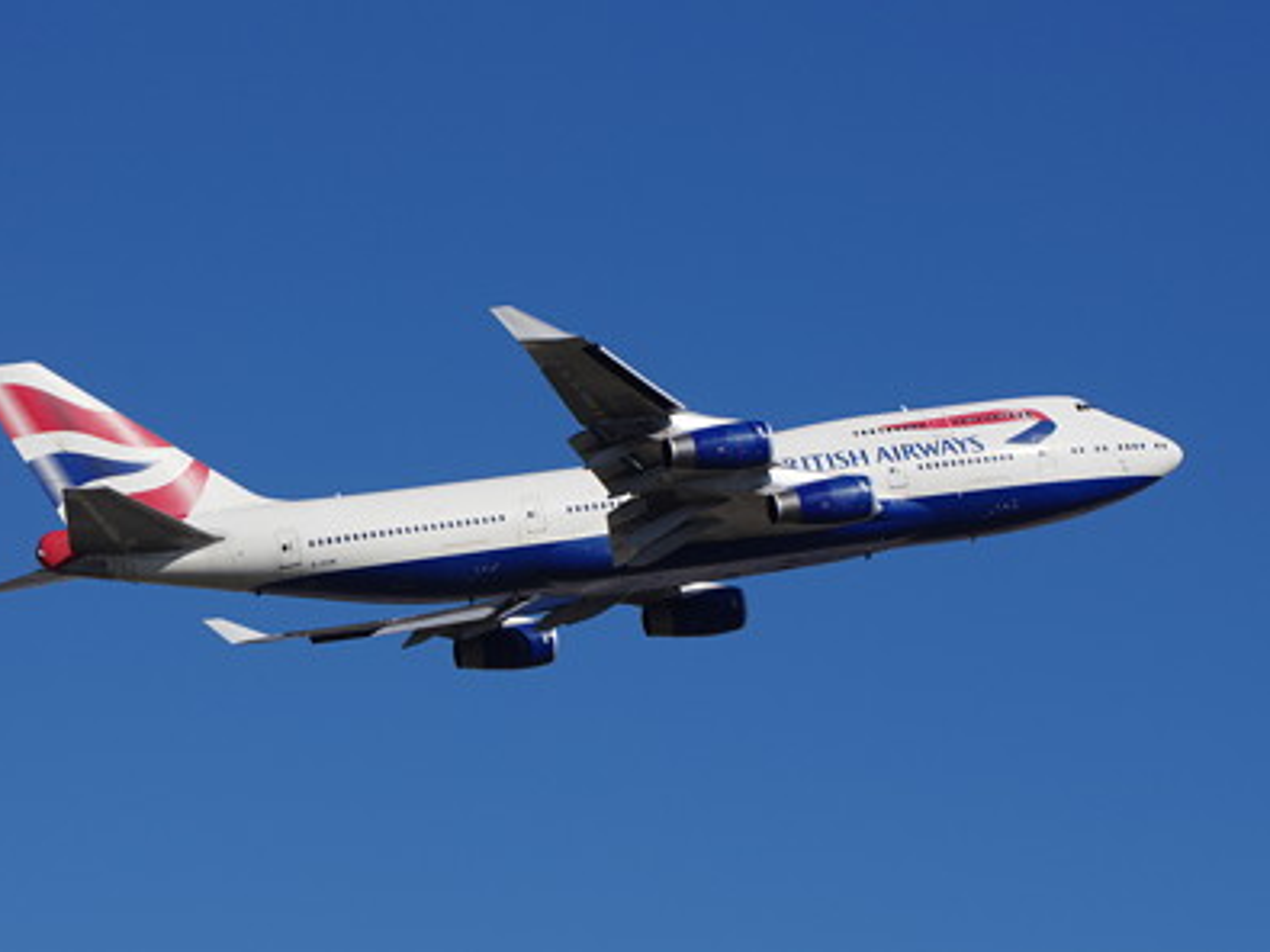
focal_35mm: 230
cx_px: 611
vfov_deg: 6.5
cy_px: 478
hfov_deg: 8.6
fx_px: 8436
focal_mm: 140
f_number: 8
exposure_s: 1/800
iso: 200
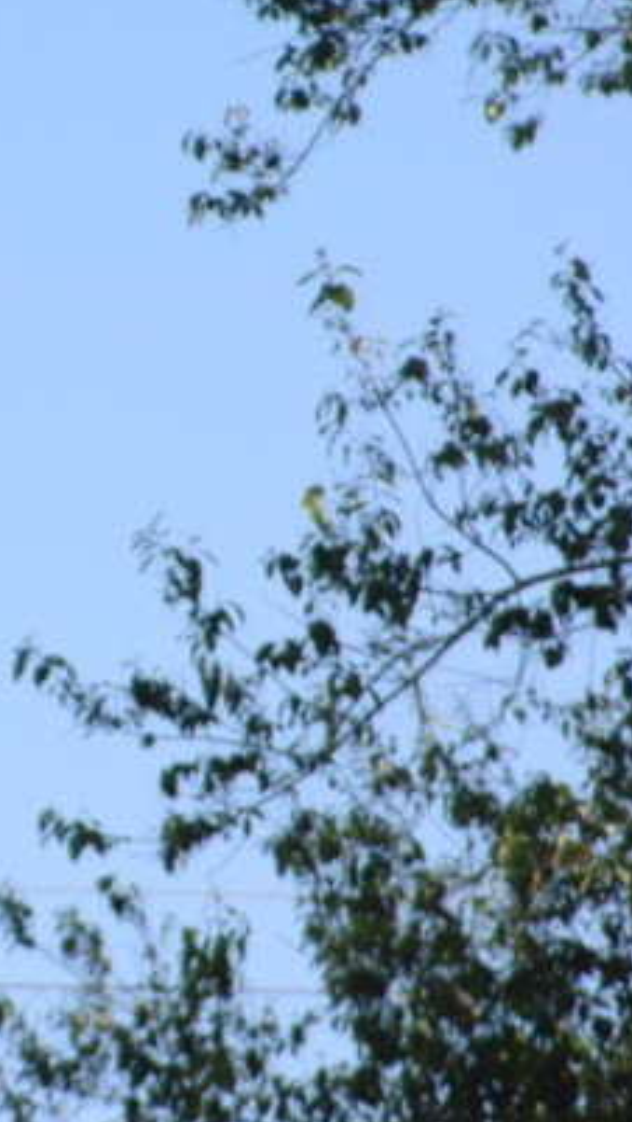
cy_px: 459
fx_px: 21806
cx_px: -227
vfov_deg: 2.9
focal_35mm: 733
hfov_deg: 1.7
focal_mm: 250
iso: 400
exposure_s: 1/400
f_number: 8
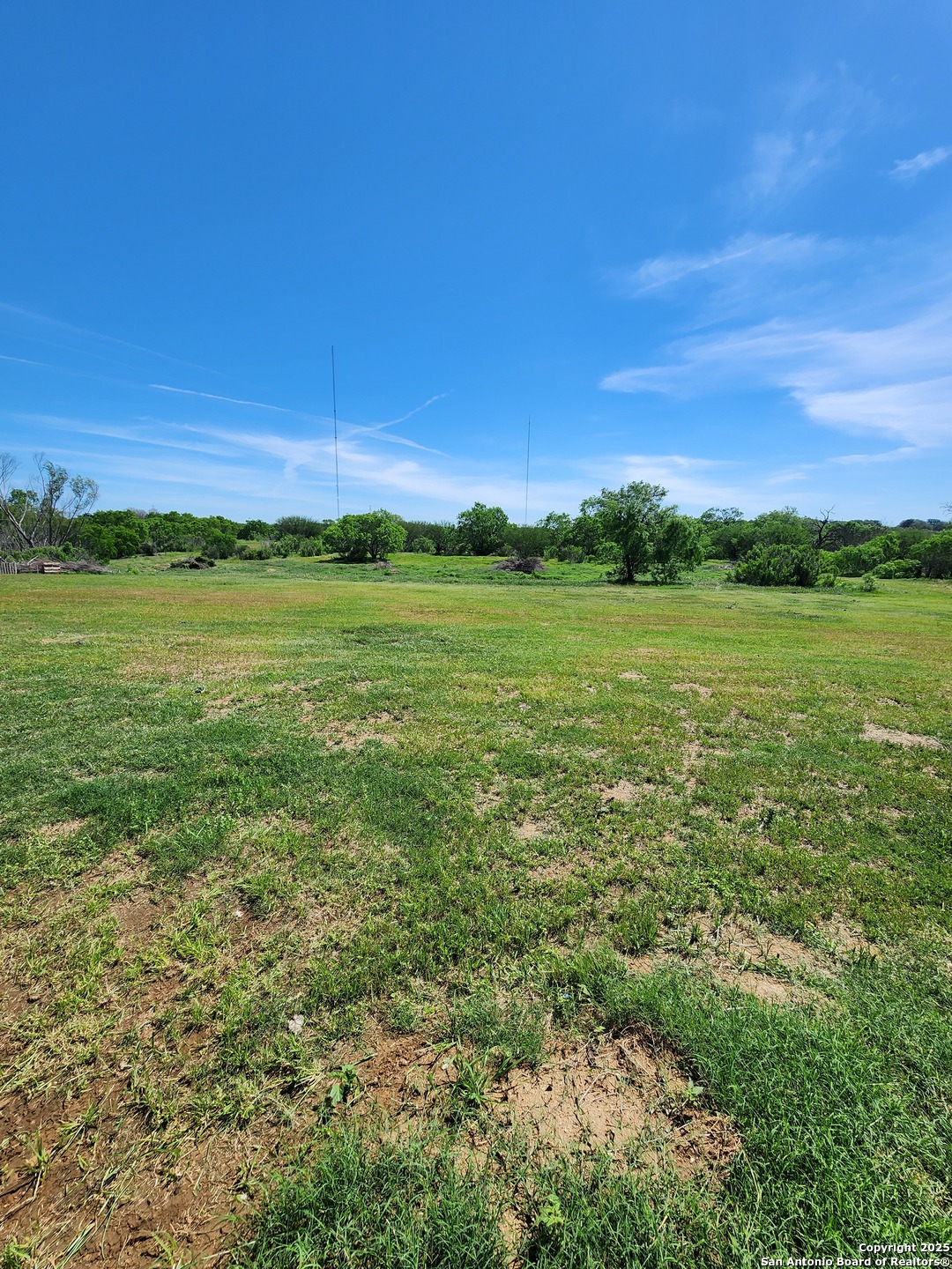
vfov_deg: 106.2
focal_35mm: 13
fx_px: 477
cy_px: 634
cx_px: 476
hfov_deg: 89.9
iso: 50
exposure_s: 1/2277
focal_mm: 2.2
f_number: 2.2
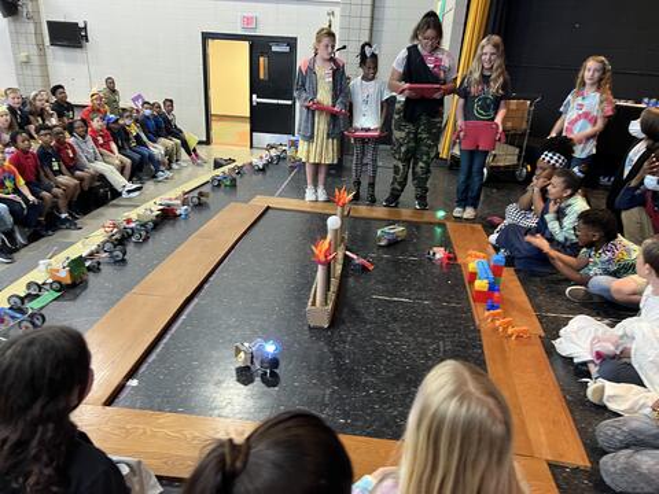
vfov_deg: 53.1
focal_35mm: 26
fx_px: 495
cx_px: 330
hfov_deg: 67.3
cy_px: 247
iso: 400
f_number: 1.5
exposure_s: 1/40
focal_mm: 5.7
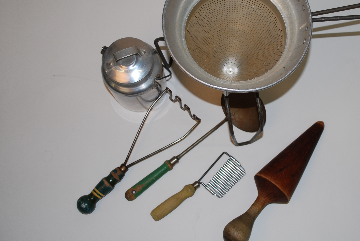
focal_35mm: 53
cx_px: 239
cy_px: 98
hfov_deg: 37.1
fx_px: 531
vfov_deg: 25.6
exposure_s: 1/60
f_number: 4.2
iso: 200
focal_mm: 24
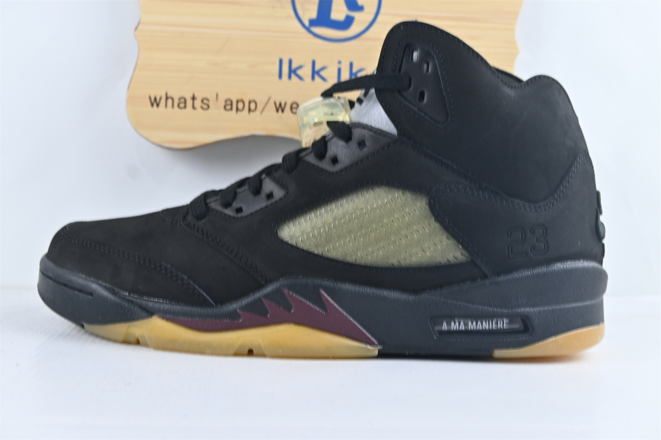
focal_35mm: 38
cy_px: 220
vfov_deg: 35.5
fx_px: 688
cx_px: 330
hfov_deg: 51.3
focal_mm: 25
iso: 100
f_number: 5.6
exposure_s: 1/20
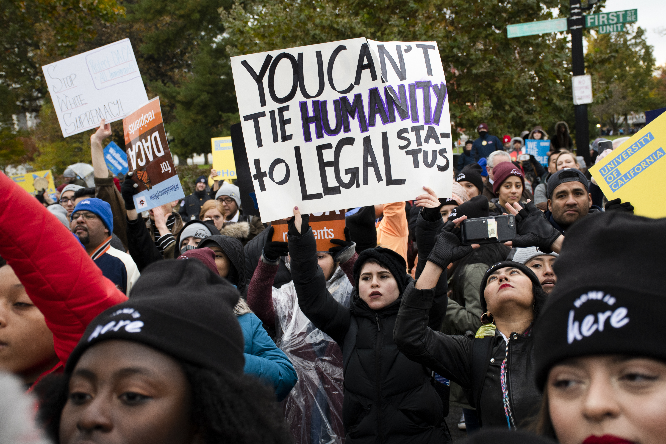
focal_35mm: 57
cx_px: 333
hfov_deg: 35.1
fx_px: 1054
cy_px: 222
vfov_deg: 23.8
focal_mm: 38
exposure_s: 1/125
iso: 320
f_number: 5.6
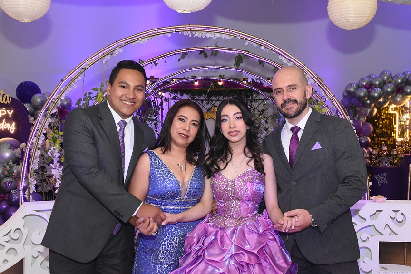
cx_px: 206
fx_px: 531
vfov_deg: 28.9
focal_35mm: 46
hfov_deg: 42.3
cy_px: 137
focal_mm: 31
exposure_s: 1/200
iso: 4000
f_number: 6.3
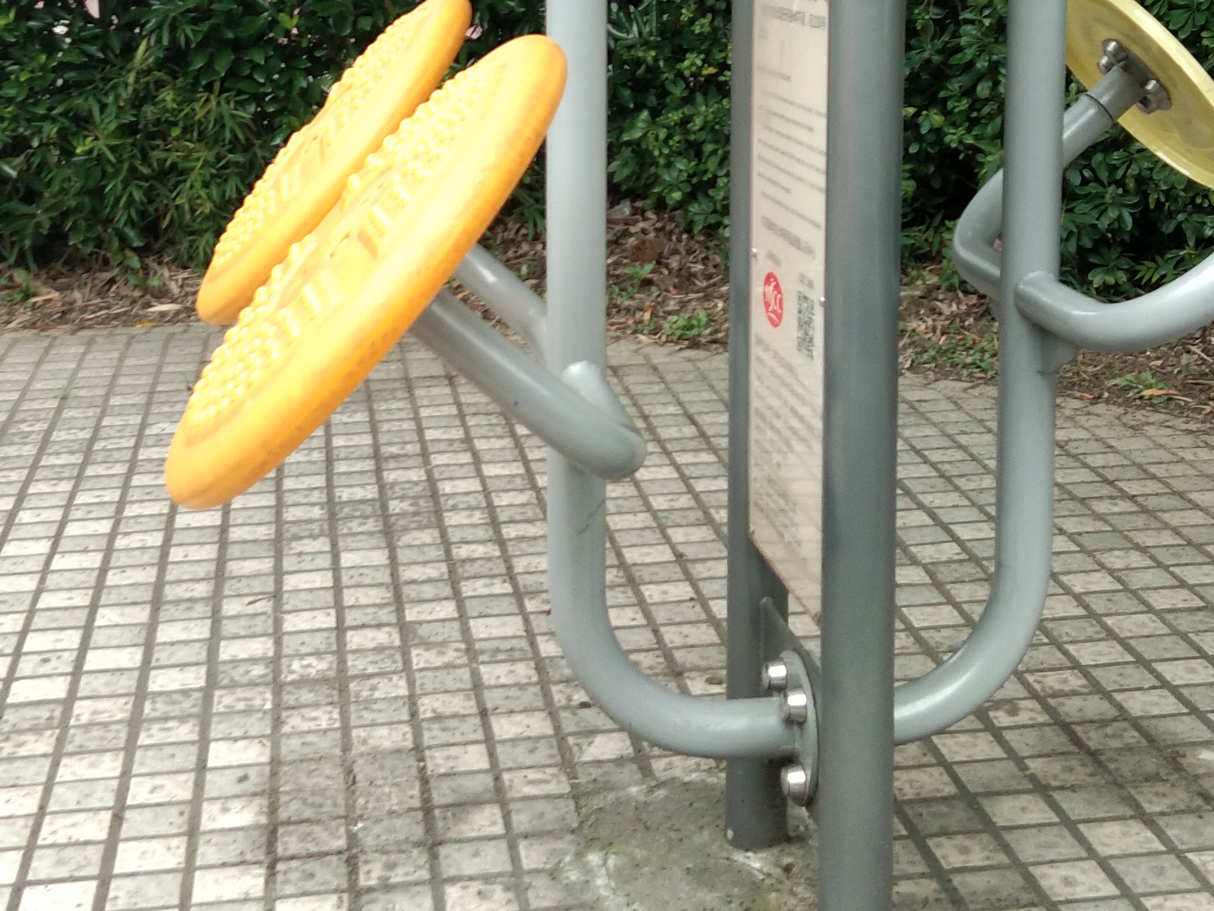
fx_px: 2385
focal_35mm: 68
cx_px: 663
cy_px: 168
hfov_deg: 28.5
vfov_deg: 21.3
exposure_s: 1/50
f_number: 2.2
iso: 160
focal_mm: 3.69
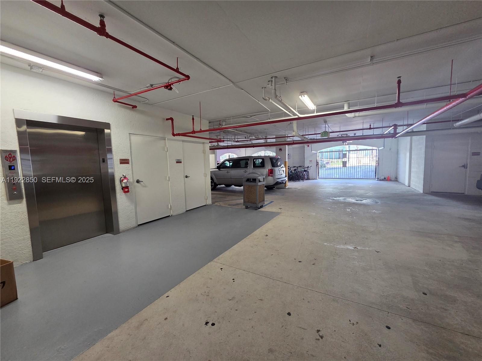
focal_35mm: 13
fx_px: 181
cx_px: 241
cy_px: 180
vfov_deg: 89.9
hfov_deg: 106.2
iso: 320
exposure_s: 1/60
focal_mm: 2.2
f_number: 2.2
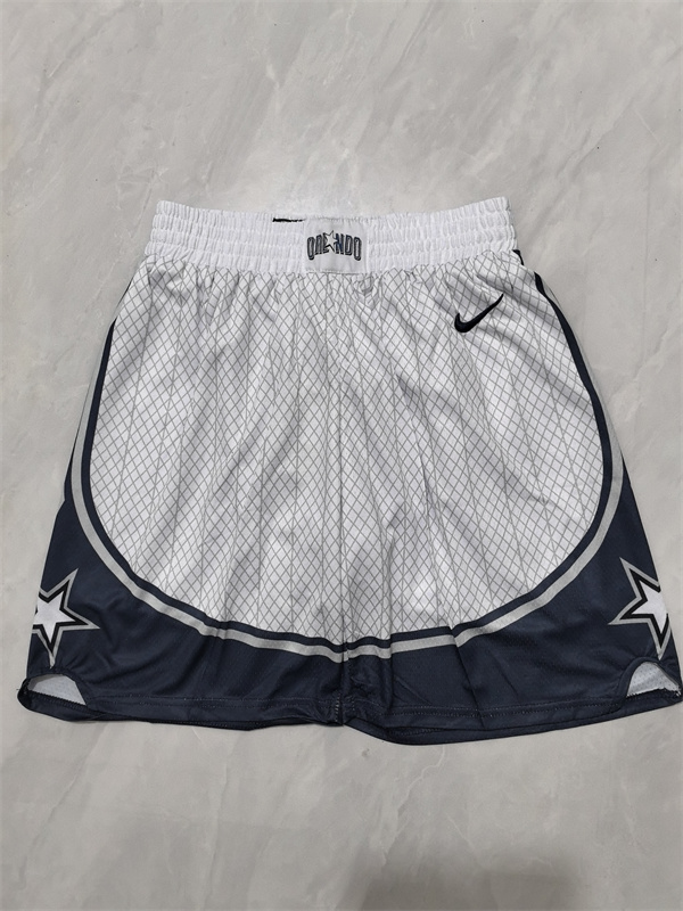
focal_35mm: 27
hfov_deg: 51.4
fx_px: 710
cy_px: 456
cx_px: 342
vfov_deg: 65.3
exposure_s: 1/60
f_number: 2
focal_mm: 5.75
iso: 320
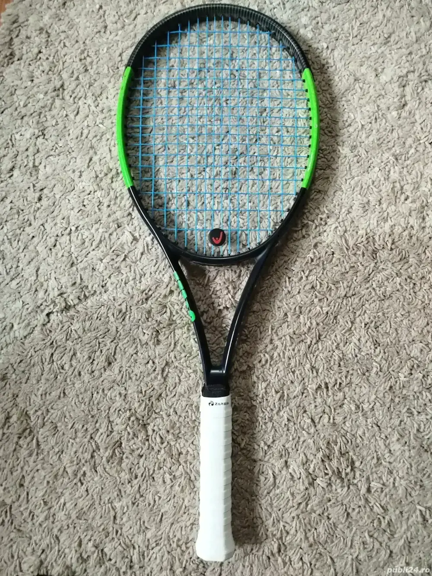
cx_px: 216
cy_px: 288
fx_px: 399
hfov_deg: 56.8
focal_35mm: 24
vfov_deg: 71.6
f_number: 1.7
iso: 800
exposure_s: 1/33
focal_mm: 5.31
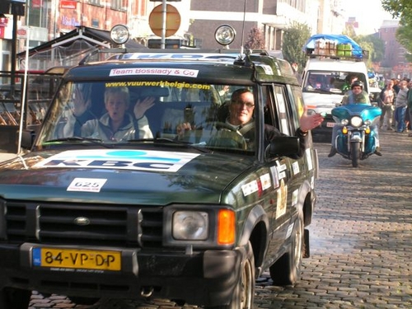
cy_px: 154
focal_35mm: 100
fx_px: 1190
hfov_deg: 19.6
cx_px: 206
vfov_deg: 14.8
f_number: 3.5
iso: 50
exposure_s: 1/100
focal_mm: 16.6
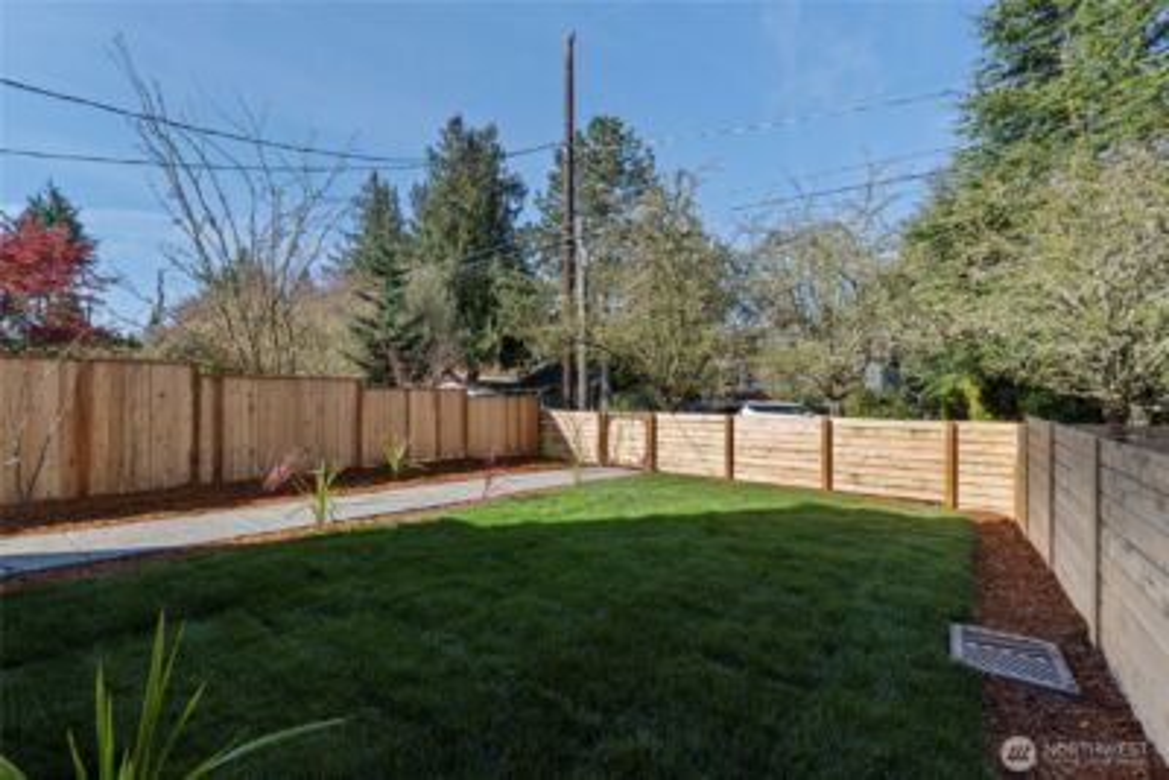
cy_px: 390
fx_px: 487
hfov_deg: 100.4
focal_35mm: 15
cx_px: 584
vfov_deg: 77.4
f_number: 9
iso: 250
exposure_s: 1/160
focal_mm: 10
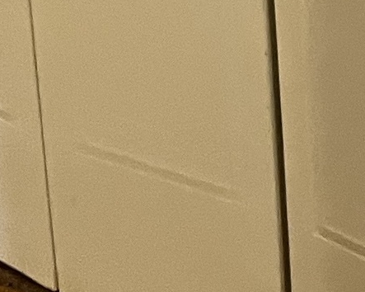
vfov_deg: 8.2
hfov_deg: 8.7
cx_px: 1163
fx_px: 1900
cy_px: -353
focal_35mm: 176
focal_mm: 5.7
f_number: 1.5
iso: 250
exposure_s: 1/60
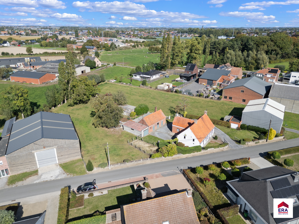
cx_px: 150
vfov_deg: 56.8
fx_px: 207
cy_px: 112
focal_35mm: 24
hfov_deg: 71.6
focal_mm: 6.72
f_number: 1.7
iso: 120
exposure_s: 1/3000
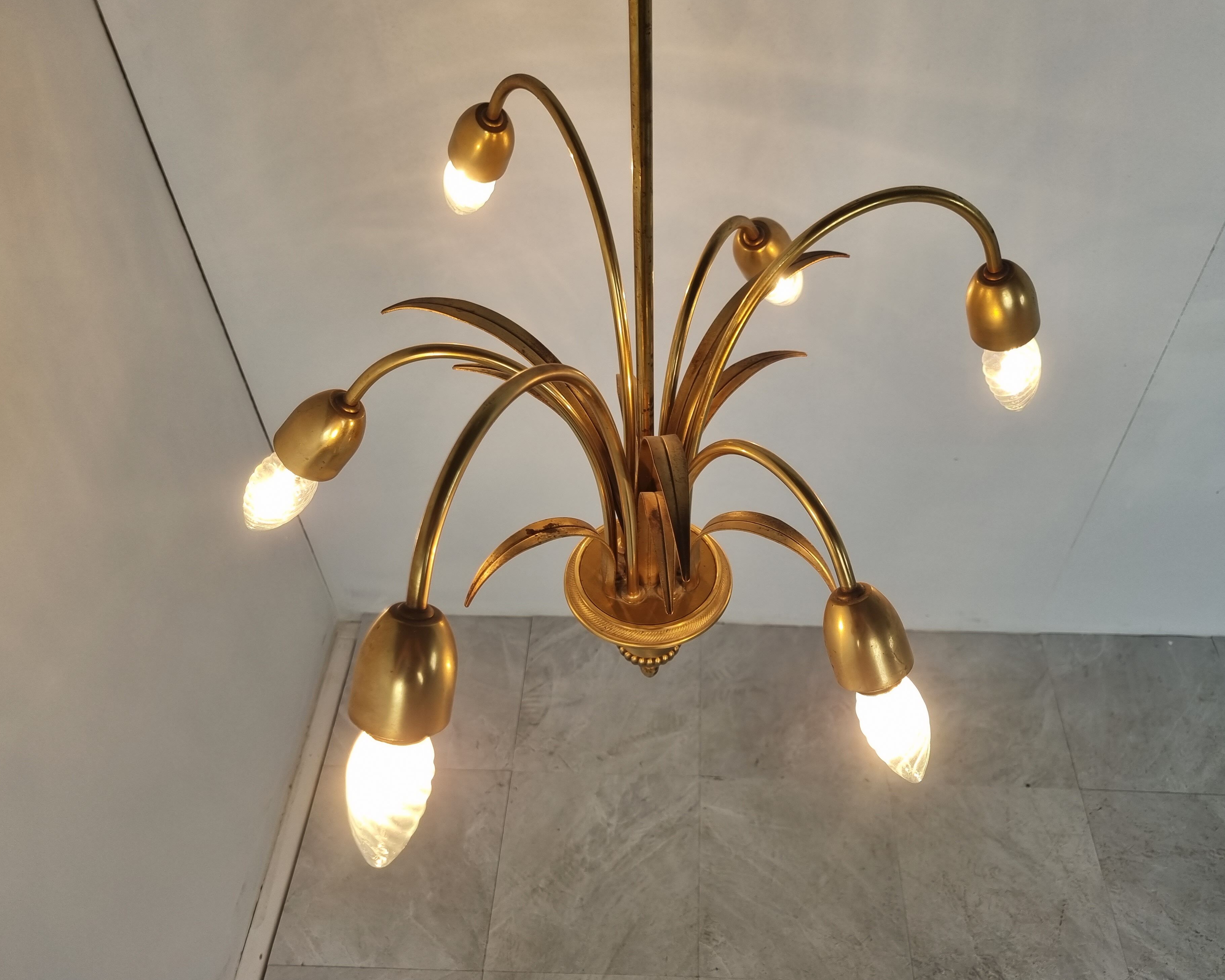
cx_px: 666
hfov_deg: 62.1
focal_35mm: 28
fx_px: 1015
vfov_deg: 51.5
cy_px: 498
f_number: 1.8
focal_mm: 5.4
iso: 50
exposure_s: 1/116
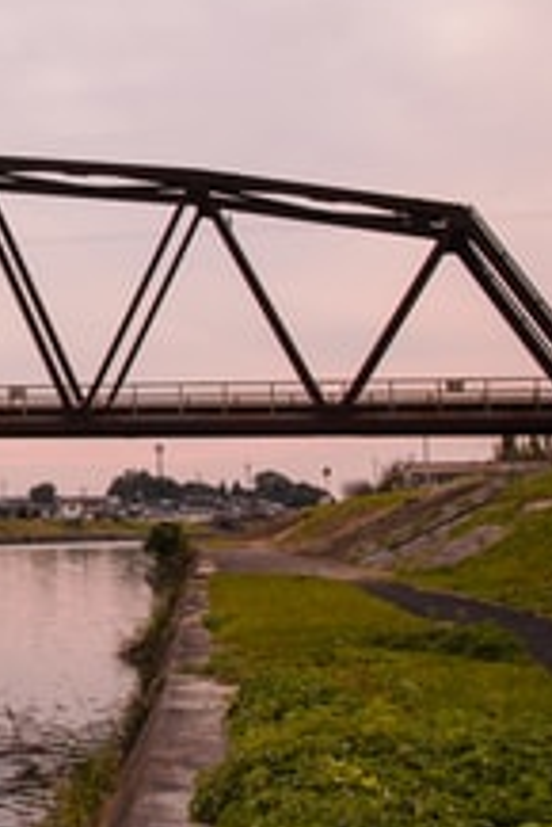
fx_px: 1424
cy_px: 269
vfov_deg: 32.1
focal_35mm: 62
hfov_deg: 19.7
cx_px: -213
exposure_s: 1/80
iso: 400
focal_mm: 20
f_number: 6.3
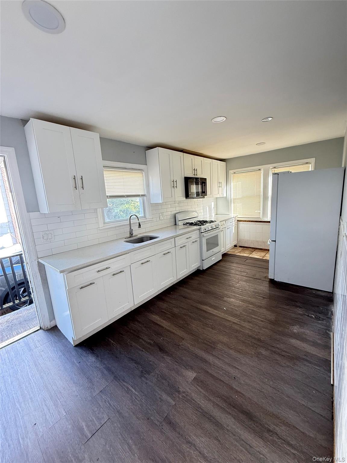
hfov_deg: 85.7
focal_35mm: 14
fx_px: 187
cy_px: 232
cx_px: 174
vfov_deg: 102.1
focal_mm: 2.22
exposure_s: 1/99
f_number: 2.2
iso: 250
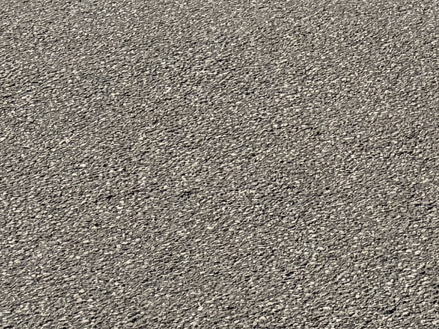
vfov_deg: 7.5
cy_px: -780
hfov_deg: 10.7
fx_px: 2105
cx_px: 939
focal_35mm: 166
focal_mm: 6.76
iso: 80
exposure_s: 1/8130
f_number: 1.78
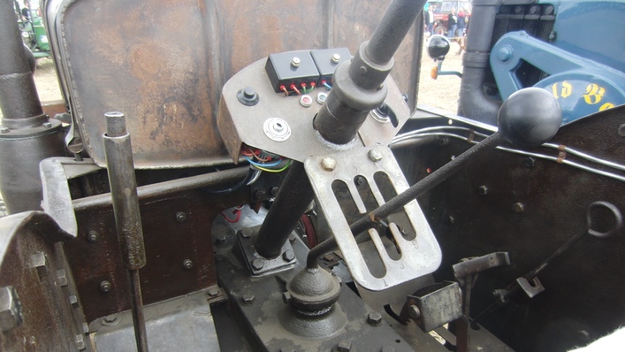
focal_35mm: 27
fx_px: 448
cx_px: 316
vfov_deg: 42.5
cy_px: 226
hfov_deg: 69.8
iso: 100
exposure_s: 1/100
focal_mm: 4.3
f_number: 3.2
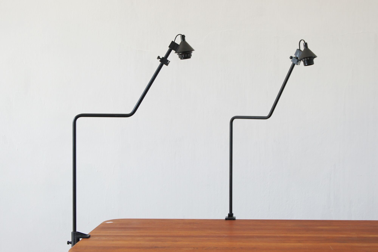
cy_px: 126
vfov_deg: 18.2
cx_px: 189
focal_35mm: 75
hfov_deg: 27.0
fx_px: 787
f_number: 5.6
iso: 400
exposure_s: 1/50
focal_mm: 50
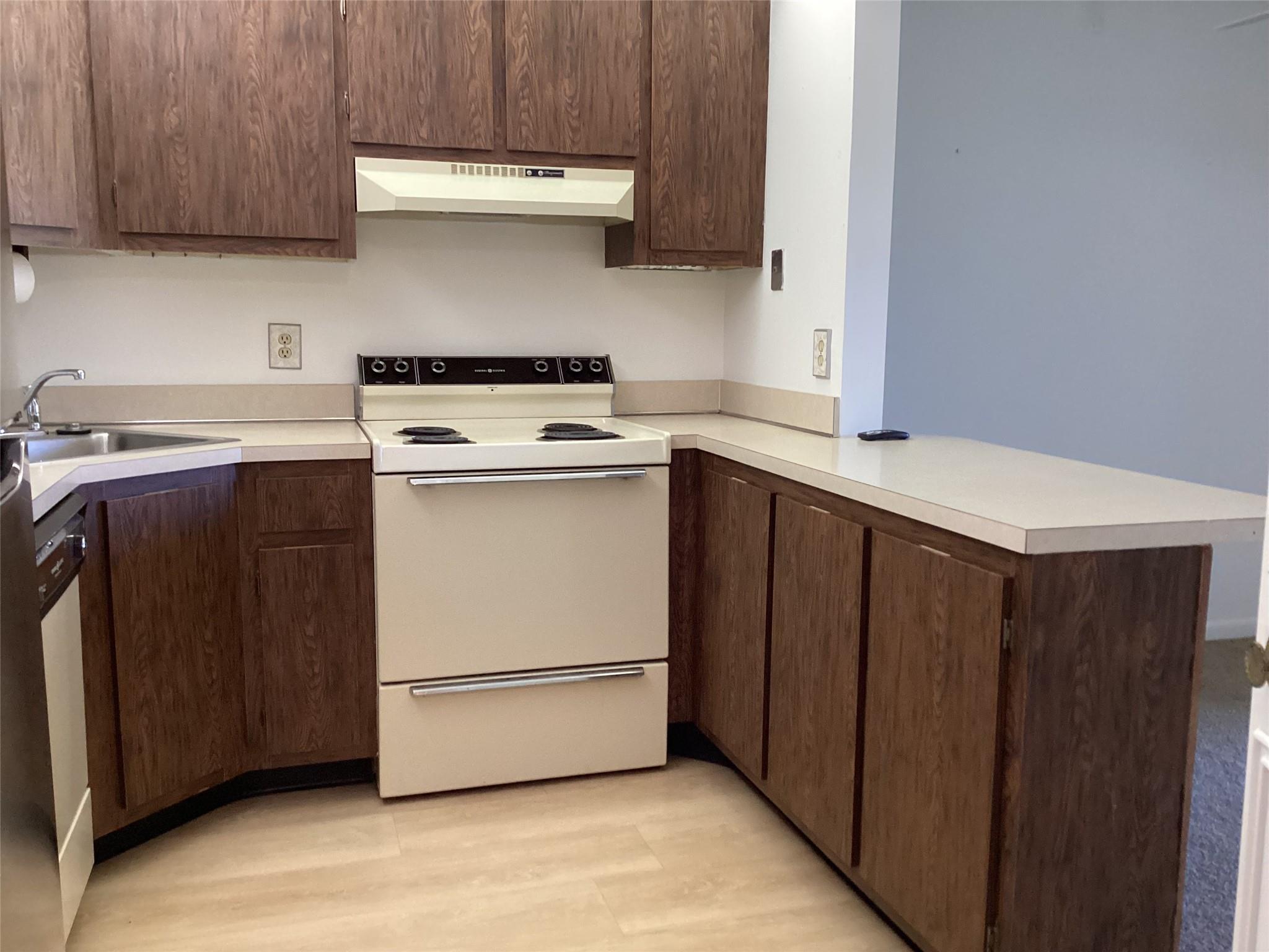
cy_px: 476
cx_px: 634
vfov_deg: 45.4
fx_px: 1136
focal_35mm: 31
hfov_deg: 58.4
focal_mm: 3.3
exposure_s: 1/60
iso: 400
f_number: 2.4
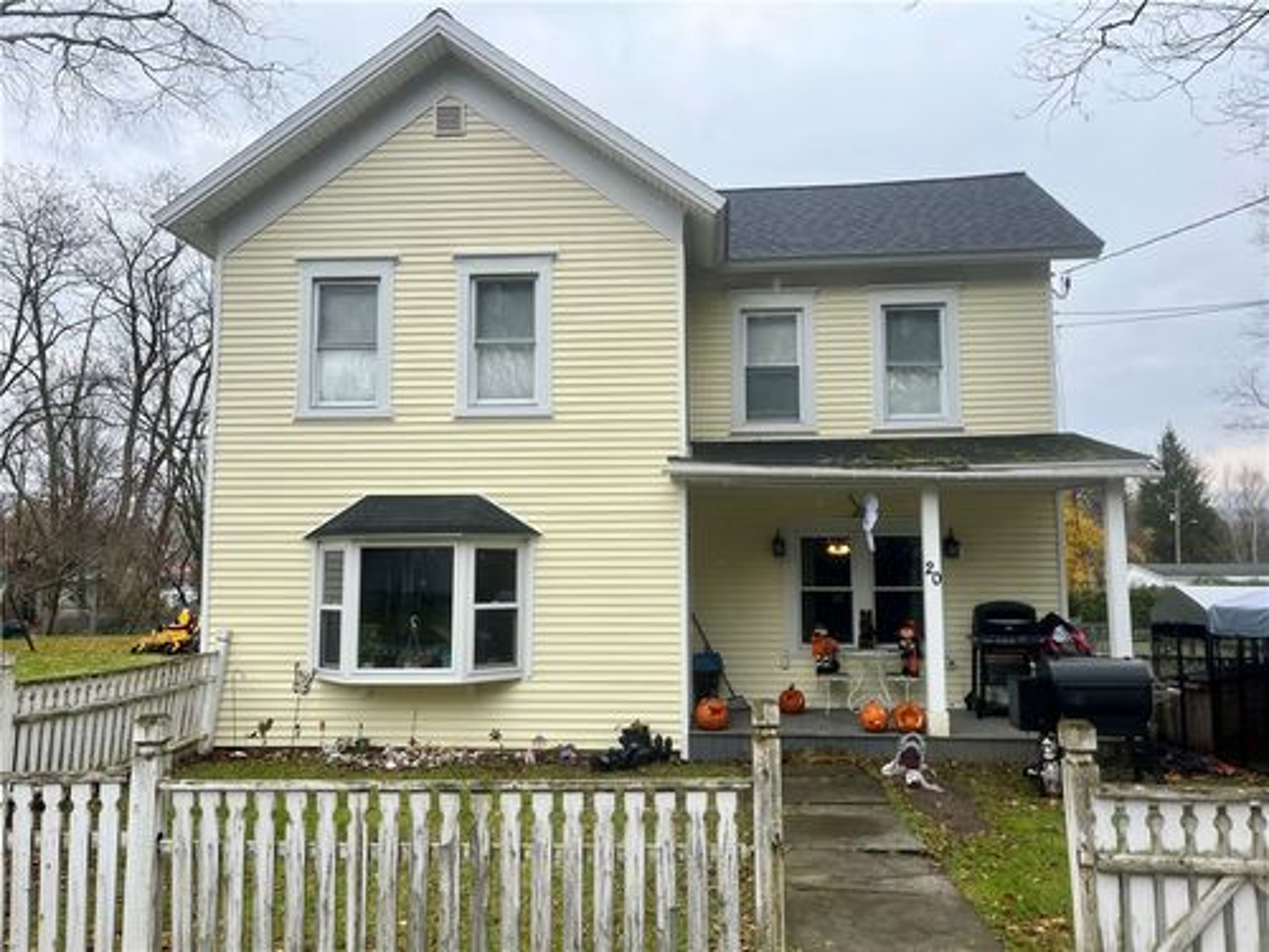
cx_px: 634
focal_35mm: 26
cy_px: 476
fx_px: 953
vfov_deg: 53.1
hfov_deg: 67.3
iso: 50
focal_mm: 5.1
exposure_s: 1/913
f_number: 1.6
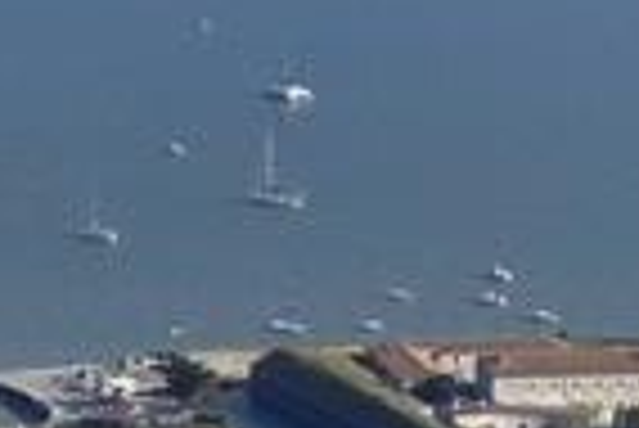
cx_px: 720
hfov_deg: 6.6
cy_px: 505
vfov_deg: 4.4
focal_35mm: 310
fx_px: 5508
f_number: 5.6
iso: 100
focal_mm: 70
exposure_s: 1/500
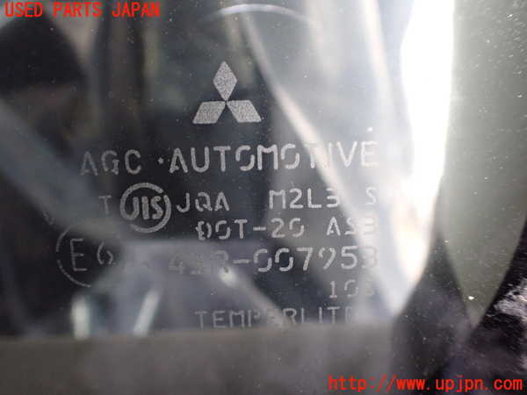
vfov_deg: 46.8
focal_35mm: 30
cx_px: 264
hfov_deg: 60.0
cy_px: 198
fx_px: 457
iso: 800
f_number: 2.3
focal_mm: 5.4
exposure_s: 1/60
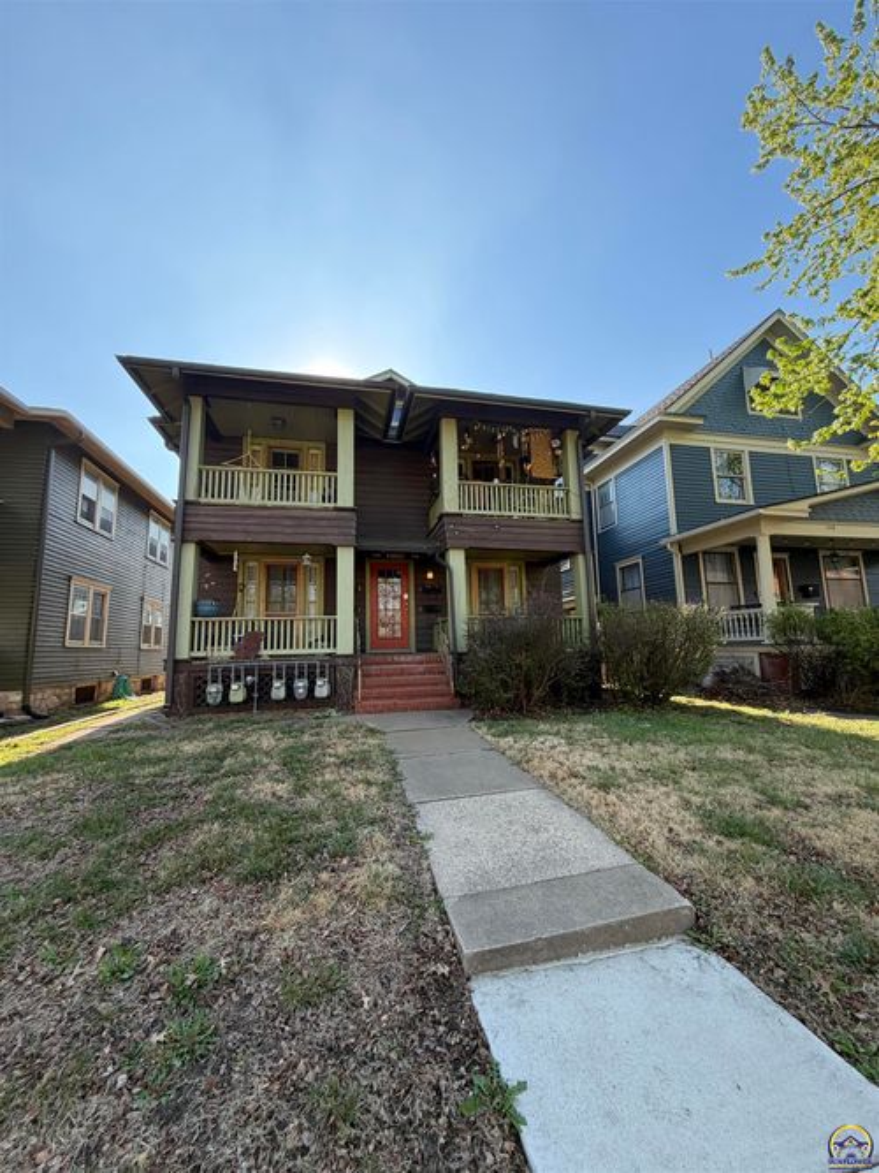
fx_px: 474
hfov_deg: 85.7
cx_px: 440
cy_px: 586
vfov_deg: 102.1
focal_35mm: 14
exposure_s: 1/224
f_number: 2.2
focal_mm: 2.22
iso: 64
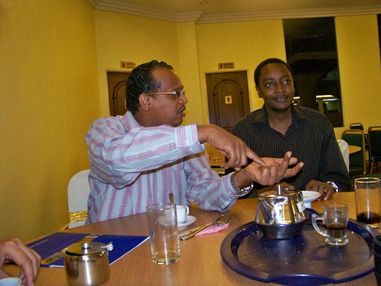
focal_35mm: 33
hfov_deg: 55.4
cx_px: 190
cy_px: 143
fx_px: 363
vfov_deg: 42.9
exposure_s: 1/30
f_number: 2.8
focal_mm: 5.85
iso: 200
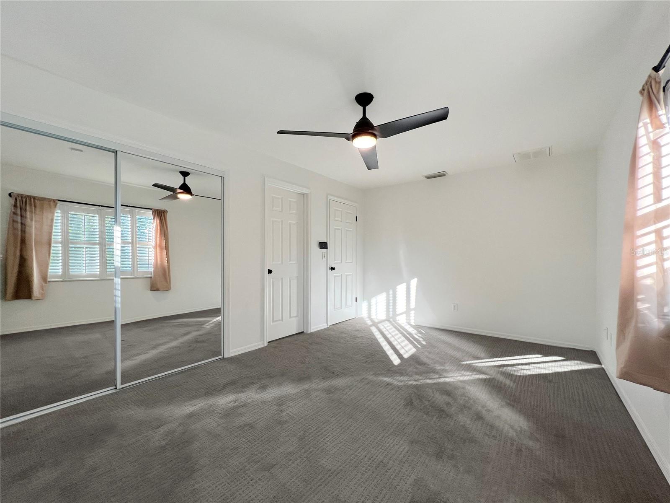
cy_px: 252
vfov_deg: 89.9
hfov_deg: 106.2
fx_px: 252
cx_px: 335
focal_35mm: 13
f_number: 1.8
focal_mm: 1.57
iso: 80
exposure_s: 1/120
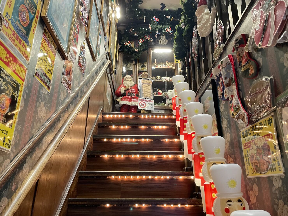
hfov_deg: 67.3
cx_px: 144
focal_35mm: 26
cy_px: 108
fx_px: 216
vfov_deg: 53.1
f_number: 1.6
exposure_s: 1/33
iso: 500
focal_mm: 4.2
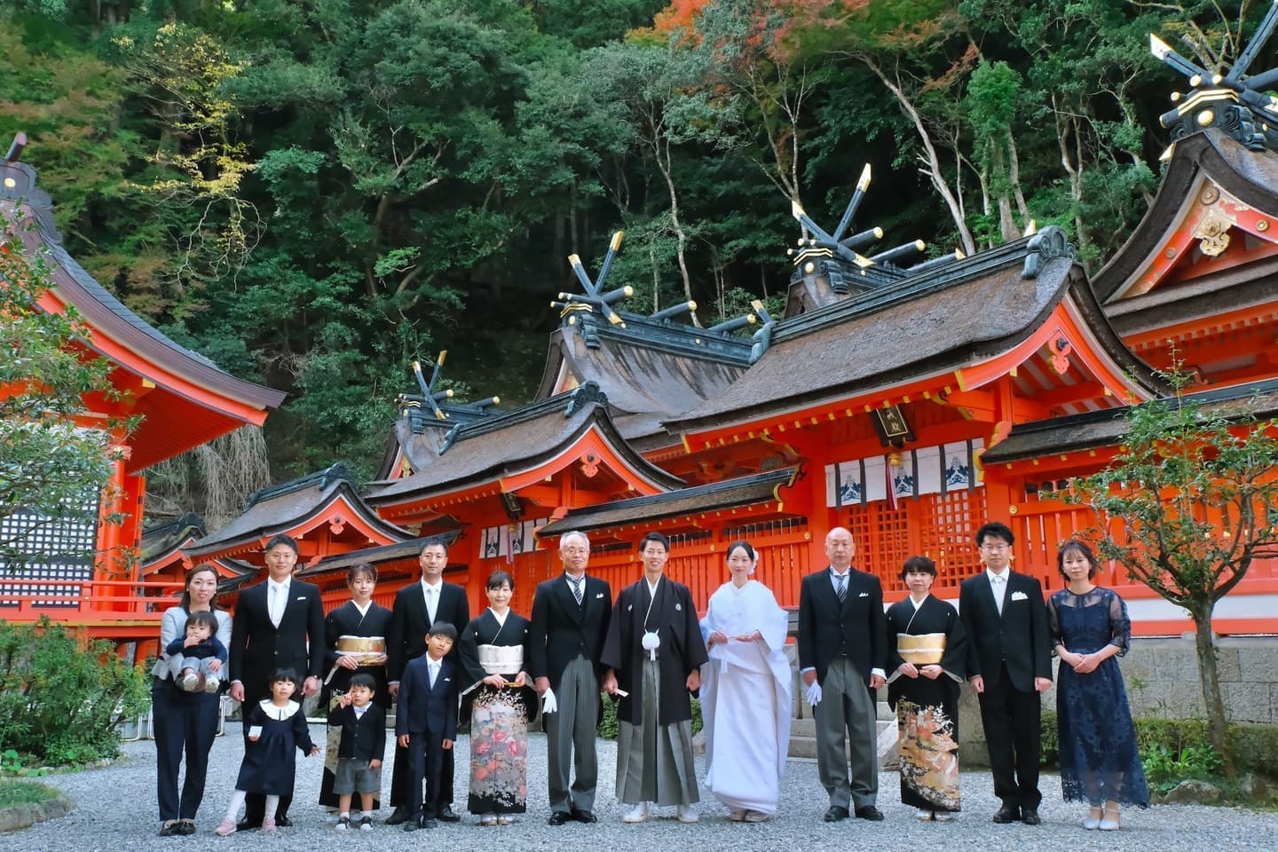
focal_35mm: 30
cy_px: 426
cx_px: 639
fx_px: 1065
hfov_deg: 61.9
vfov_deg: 43.6
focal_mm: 20
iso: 1600
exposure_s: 1/125
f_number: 8
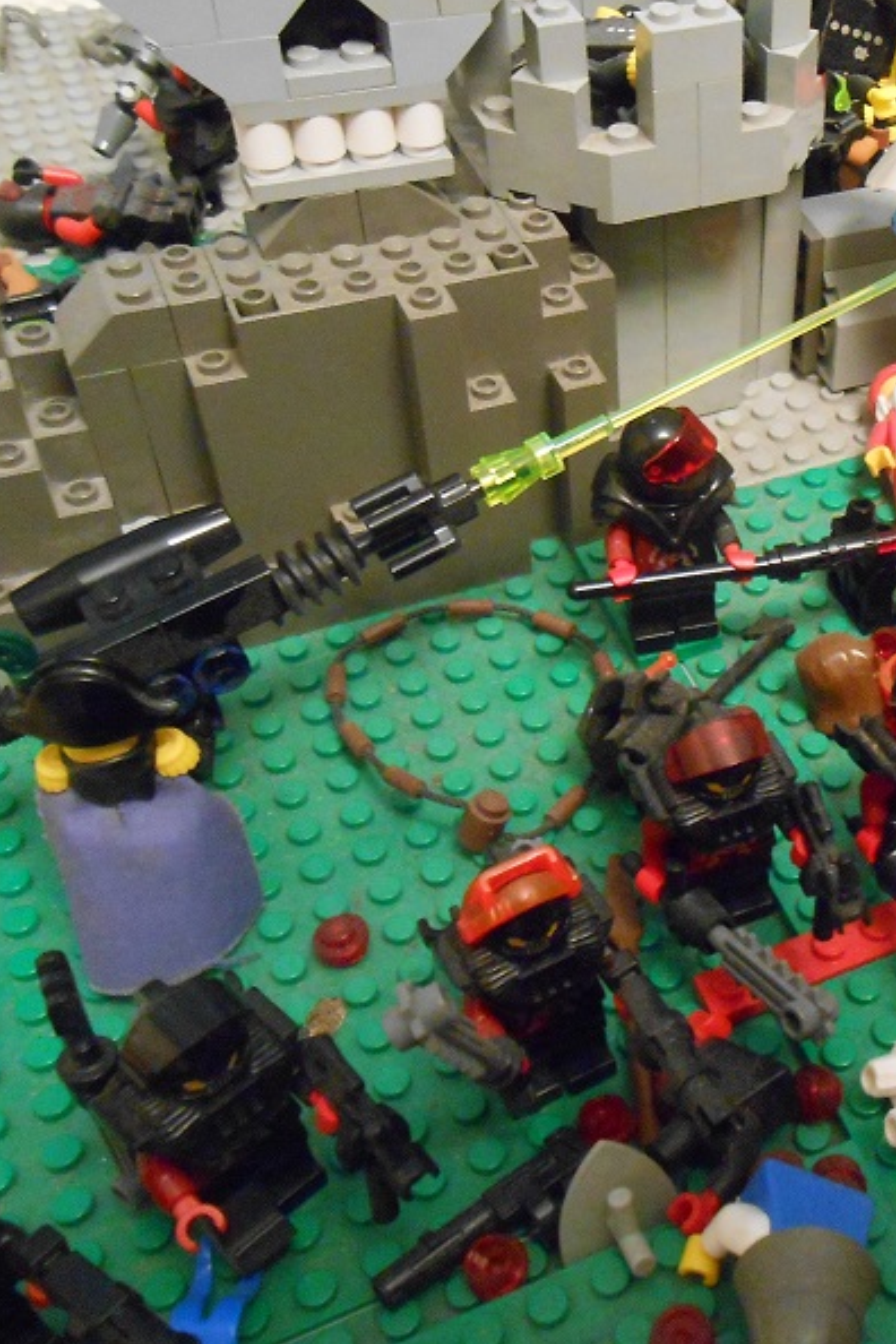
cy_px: 667
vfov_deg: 46.4
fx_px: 1568
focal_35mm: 42
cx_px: 880
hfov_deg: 29.9
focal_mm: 5.3
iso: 800
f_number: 3.8
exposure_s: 1/2
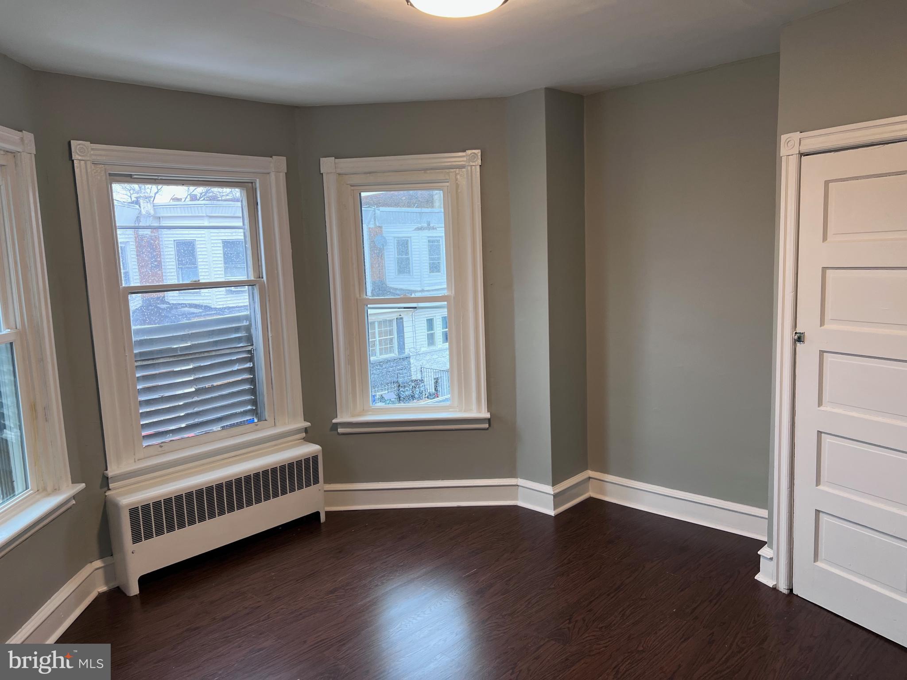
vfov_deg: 53.1
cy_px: 340
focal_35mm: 26
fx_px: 681
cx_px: 454
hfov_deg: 67.3
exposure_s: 1/60
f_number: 1.5
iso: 80
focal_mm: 5.7
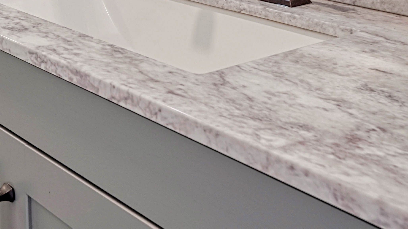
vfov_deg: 18.1
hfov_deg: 31.0
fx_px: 612
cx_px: -84
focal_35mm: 57
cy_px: -148
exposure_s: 1/250
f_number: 8
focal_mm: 18.5
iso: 400
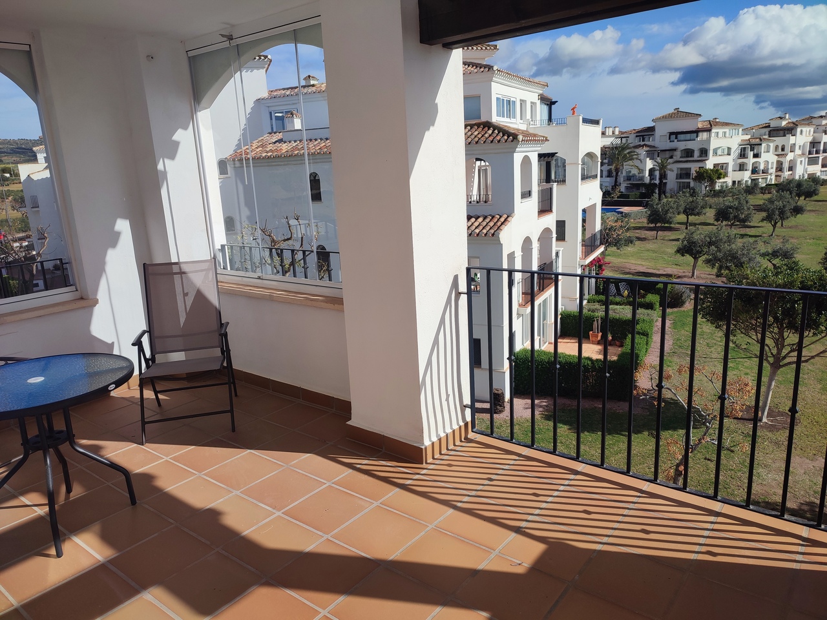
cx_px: 414
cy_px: 310
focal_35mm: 25
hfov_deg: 69.4
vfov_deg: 54.9
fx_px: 597
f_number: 1.9
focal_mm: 6.04
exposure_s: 1/1303
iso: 50
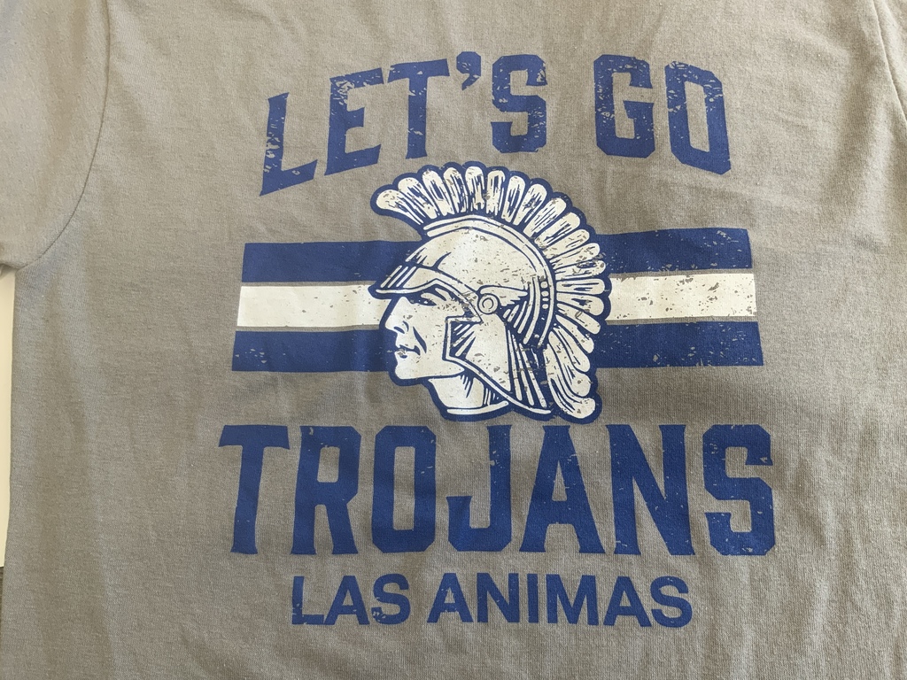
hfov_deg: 61.7
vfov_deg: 48.2
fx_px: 760
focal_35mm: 29
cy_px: 340
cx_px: 454
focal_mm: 3
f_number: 1.8
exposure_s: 1/120
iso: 40
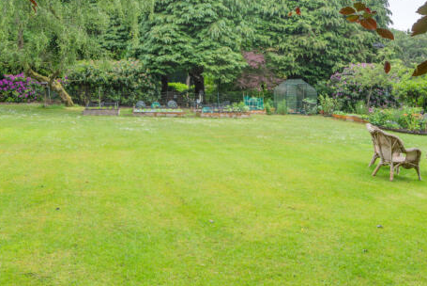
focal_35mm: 36
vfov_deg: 36.3
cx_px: 211
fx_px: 427
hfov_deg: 53.1
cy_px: 81
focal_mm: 16
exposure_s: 1/15
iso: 100
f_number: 8
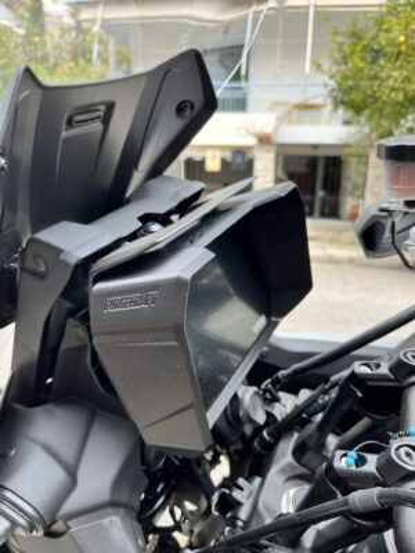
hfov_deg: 53.1
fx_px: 416
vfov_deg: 67.3
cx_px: 208
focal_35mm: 26
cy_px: 276
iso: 40
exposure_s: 1/194
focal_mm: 5.1
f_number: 1.6
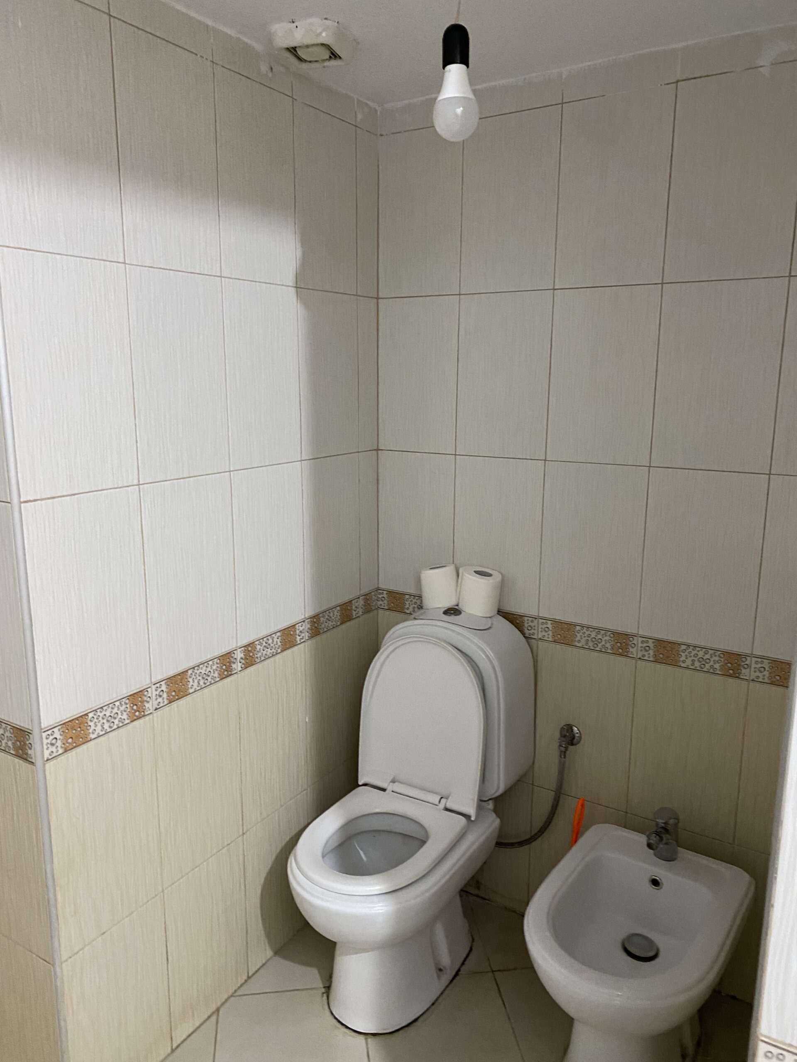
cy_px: 531
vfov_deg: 67.3
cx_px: 398
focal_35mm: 26
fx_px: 798
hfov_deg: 53.1
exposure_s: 1/33
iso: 400
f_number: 1.8
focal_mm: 4.25
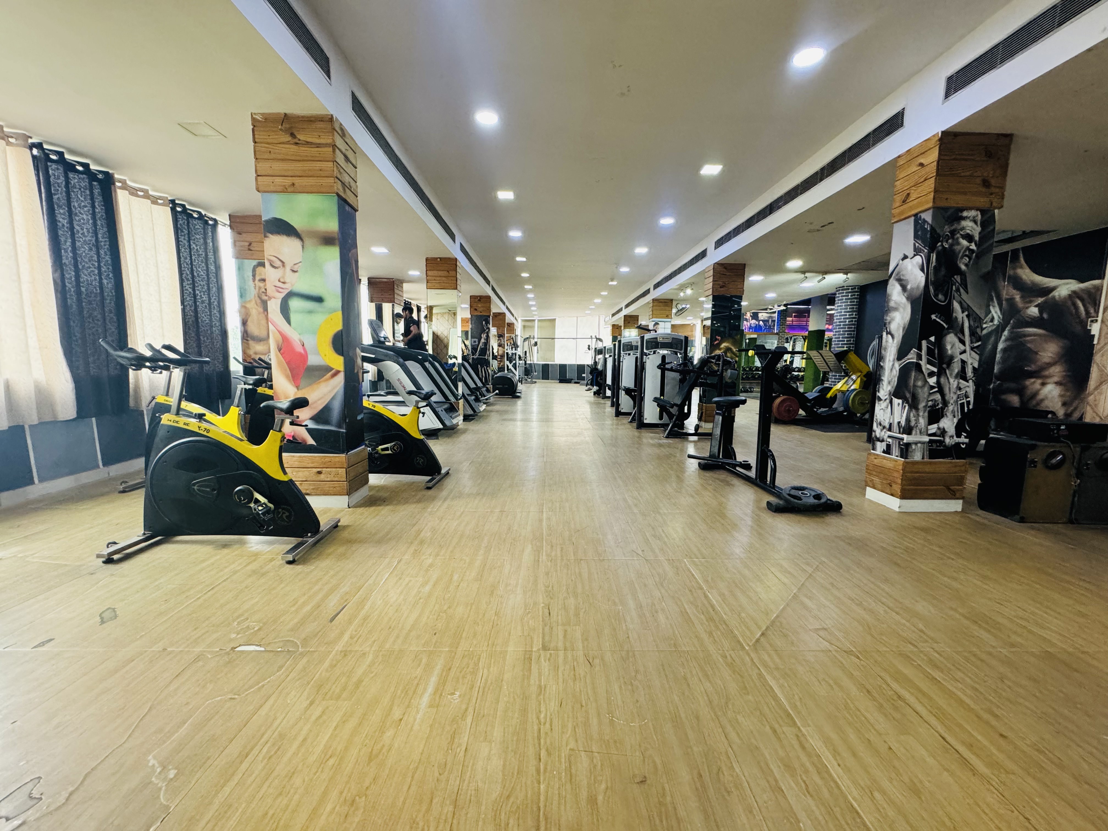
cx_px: 554
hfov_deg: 102.1
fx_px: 448
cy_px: 416
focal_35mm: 14
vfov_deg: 85.7
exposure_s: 1/62
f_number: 2.2
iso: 320
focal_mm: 2.22
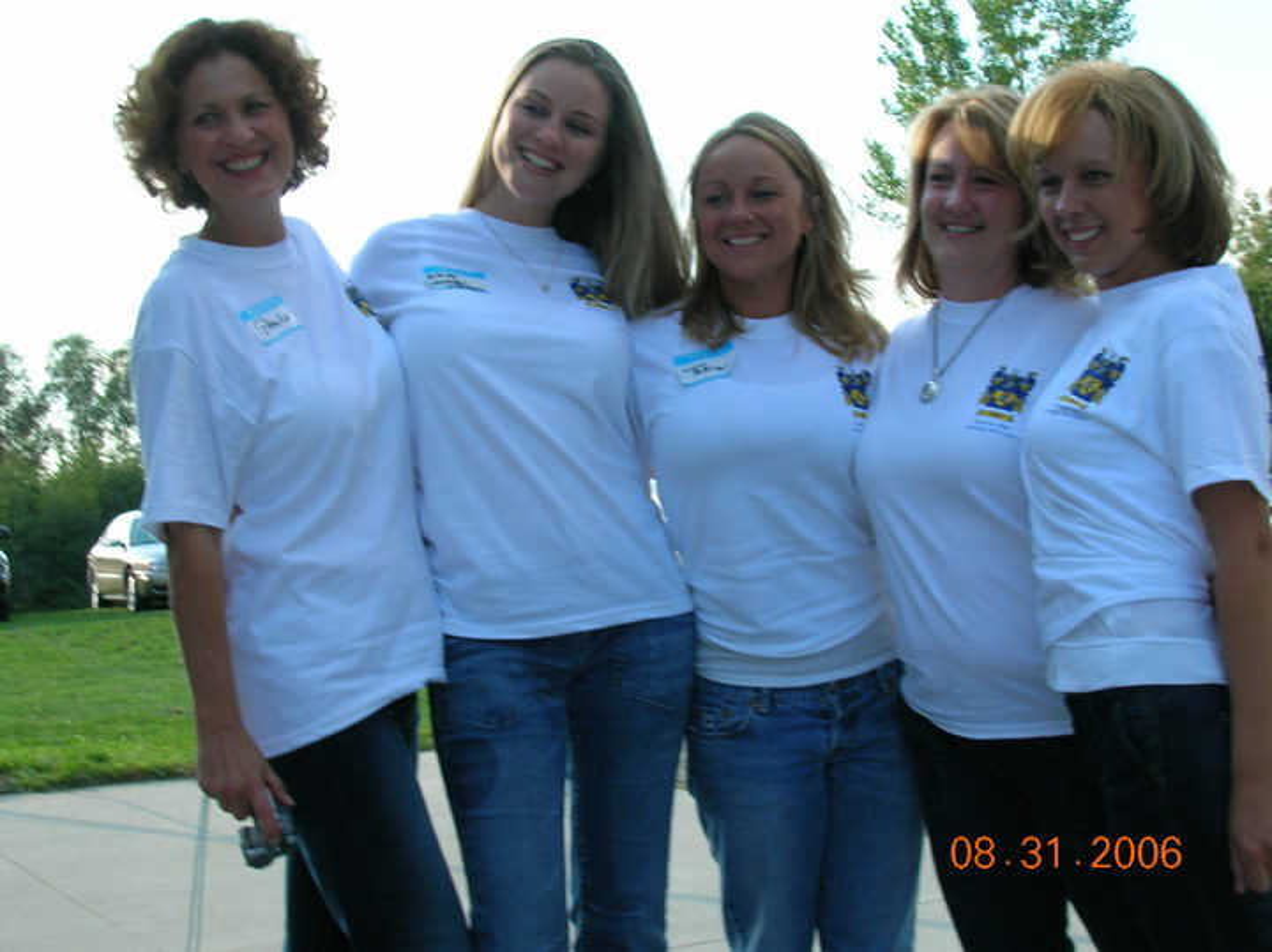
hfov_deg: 38.2
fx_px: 1836
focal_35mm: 50
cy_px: 476
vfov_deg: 29.1
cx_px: 636
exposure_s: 1/75.3
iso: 50
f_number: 5.6
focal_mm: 8.4
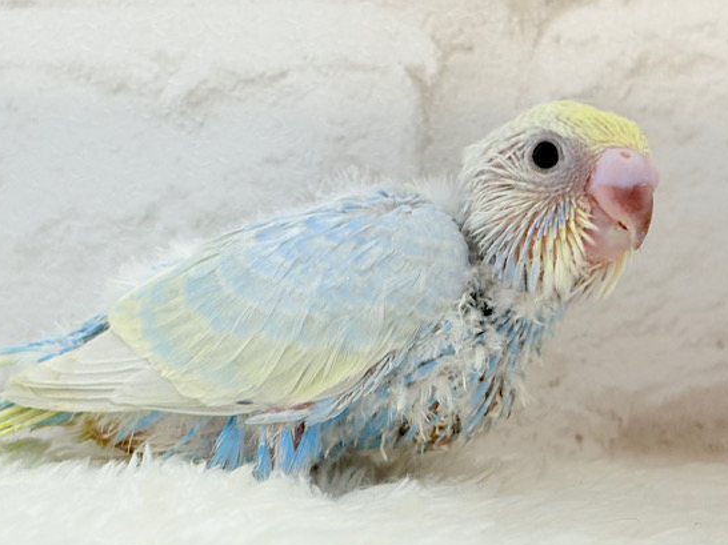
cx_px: 328
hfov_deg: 31.7
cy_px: 276
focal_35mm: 61
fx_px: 1282
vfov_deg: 24.0
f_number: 1.6
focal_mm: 5.96
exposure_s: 1/50
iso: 50
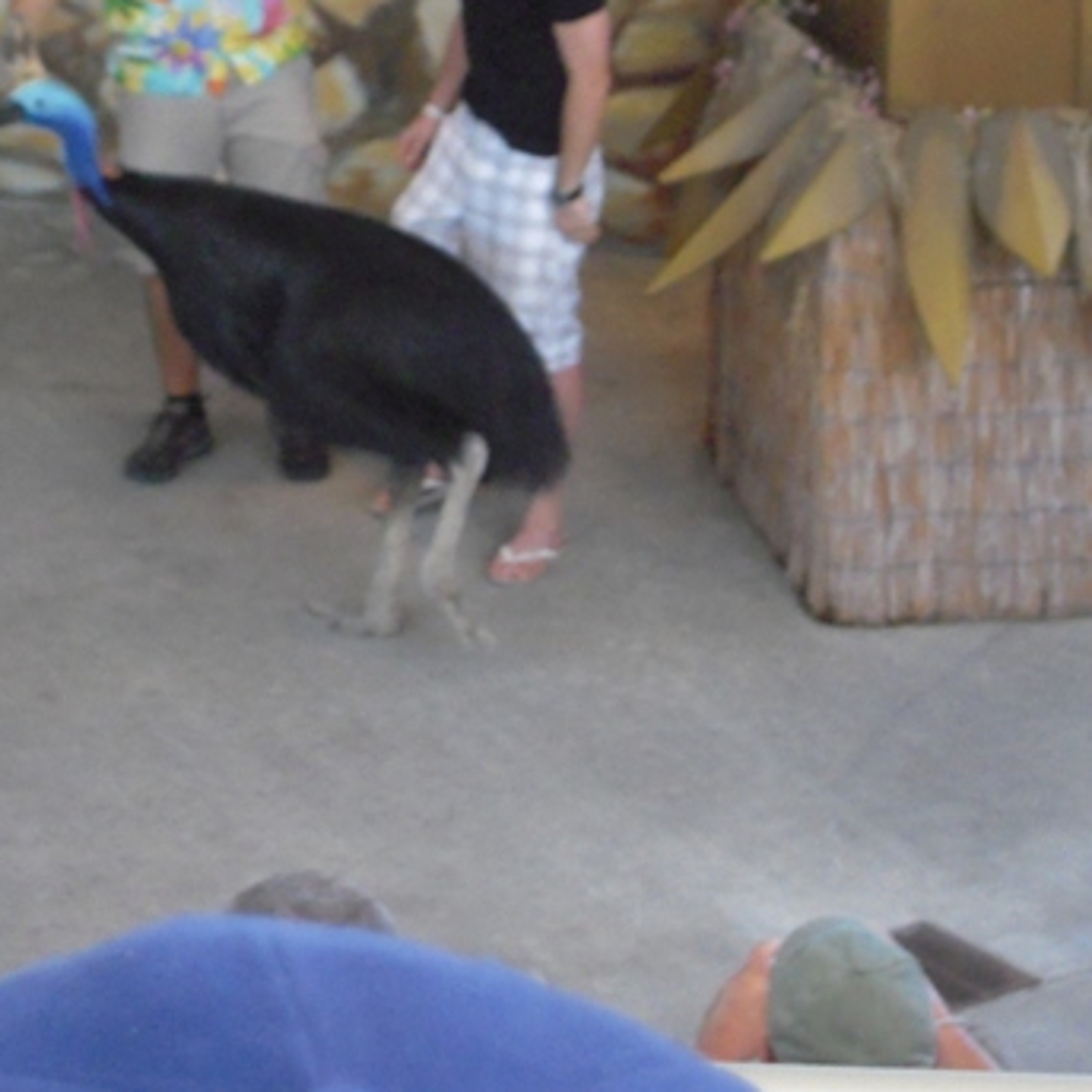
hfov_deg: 7.6
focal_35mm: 230
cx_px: 283
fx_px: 8209
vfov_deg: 7.6
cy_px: 206
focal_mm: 20
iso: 800
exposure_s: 1/125
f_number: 5.8
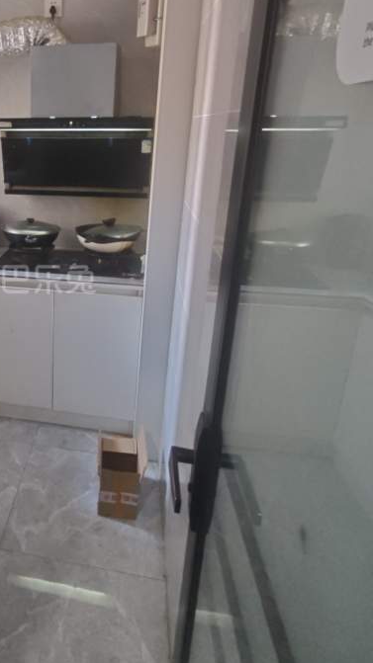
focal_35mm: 26
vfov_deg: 71.3
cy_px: 269
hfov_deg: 40.0
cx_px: 17
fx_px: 458
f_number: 2
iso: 2000
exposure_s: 1/41
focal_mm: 2.3
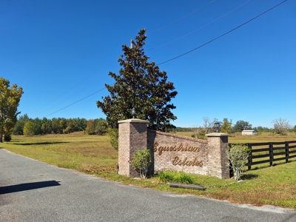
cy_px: 111
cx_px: 148
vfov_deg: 58.9
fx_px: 197
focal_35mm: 23
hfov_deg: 73.9
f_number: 1.8
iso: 40
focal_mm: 5.54
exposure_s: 1/2481
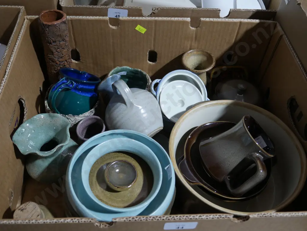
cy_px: 116
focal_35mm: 36
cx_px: 154
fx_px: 319
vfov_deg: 39.7
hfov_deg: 51.3
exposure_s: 1/60
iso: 500
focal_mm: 18
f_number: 4
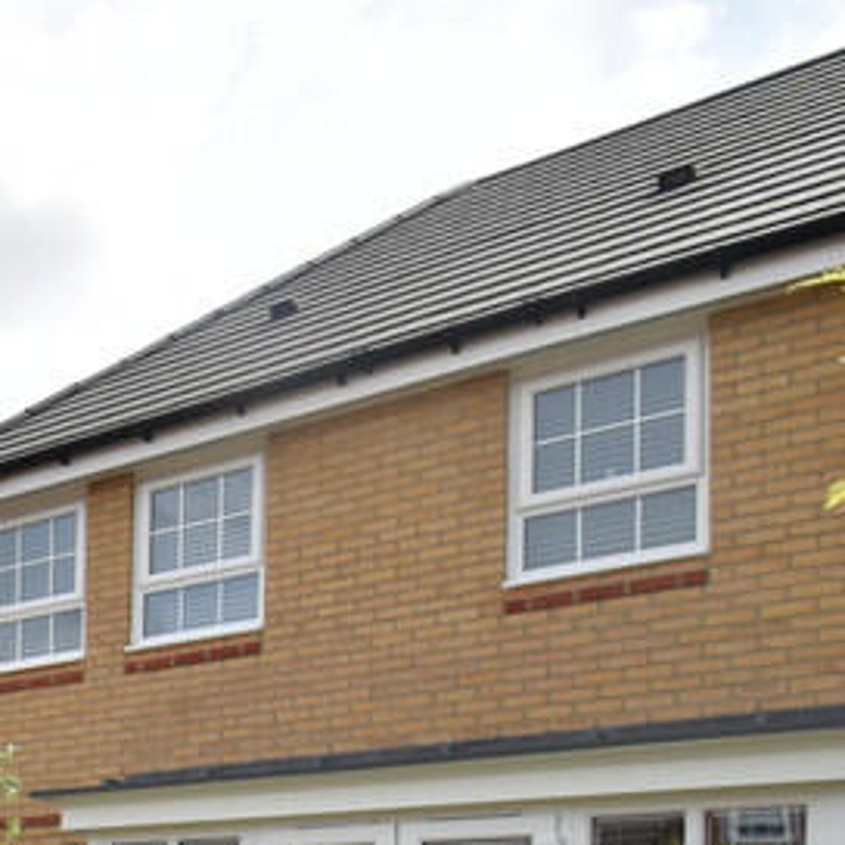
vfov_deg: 32.0
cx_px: -298
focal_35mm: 48
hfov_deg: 28.1
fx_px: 1326
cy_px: 884
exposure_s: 1/320
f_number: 8
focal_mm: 10
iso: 100
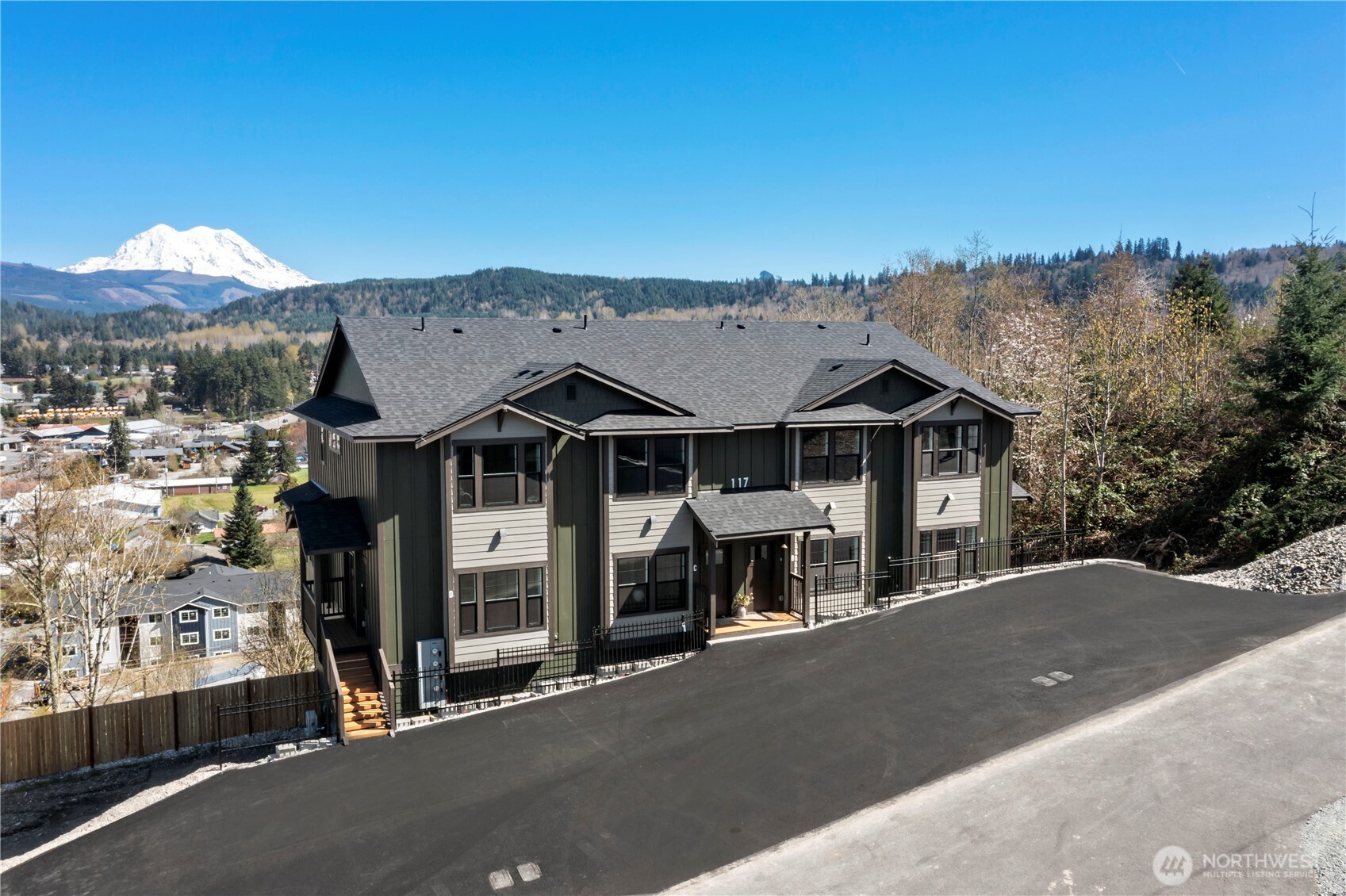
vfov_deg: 46.4
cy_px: 448
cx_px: 673
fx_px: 1046
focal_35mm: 28
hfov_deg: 65.5
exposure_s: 1/120
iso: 100
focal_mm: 10.26
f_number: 9
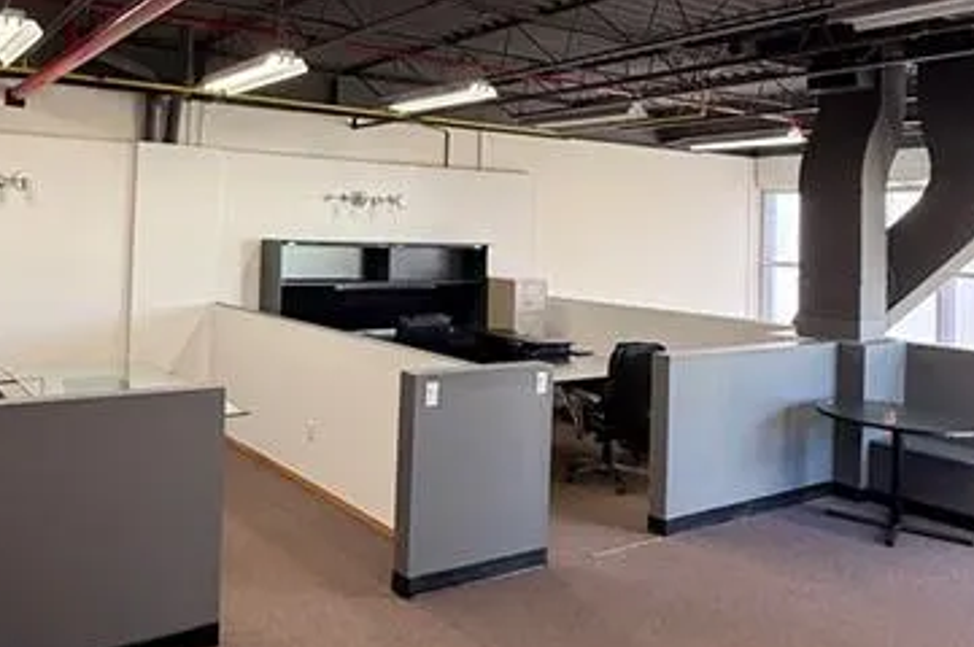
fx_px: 838
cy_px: 202
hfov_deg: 58.9
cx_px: 324
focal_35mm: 31
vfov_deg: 41.6
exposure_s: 1/120
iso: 250
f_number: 2.2
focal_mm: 2.22
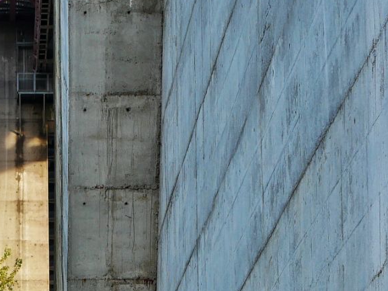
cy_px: 476
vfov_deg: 6.8
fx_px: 2388
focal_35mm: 213
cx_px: 79
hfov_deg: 9.3
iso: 200
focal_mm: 30
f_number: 4.5
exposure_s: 1/250
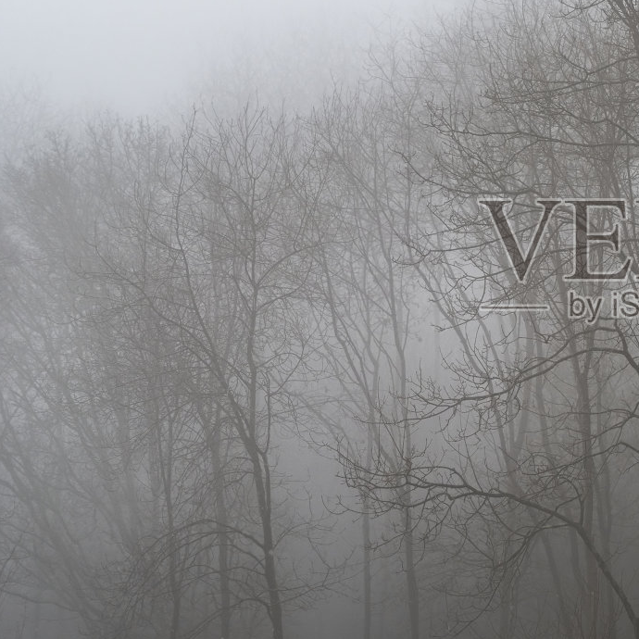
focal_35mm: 217
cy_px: 262
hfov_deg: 8.0
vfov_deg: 8.1
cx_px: 633
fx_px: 4532
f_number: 8
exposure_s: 1/60
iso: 100
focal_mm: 110
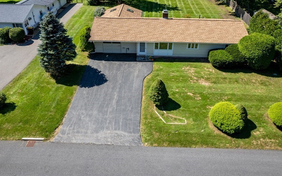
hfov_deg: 70.4
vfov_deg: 47.3
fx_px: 200
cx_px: 139
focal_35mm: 26
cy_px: 69
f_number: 2.8
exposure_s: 1/200
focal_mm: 8.38
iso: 100
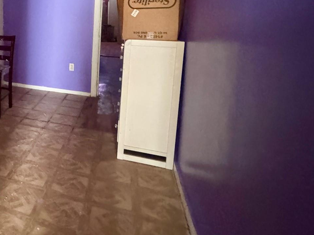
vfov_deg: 44.6
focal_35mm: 30
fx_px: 272
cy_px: 48
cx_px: 10
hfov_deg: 50.2
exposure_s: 1/40
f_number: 2.2
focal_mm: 2.22
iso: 1600
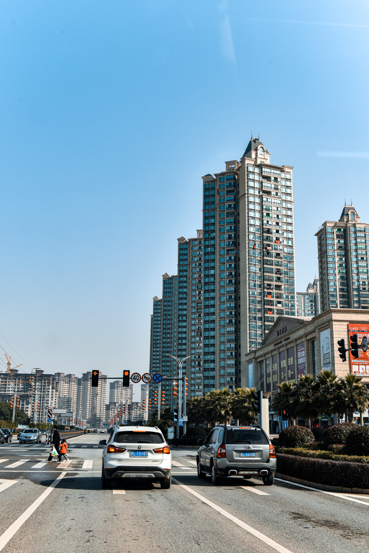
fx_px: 584
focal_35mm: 38
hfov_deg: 35.1
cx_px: 184
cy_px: 276
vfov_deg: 50.7
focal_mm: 38
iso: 250
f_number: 8
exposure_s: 1/500
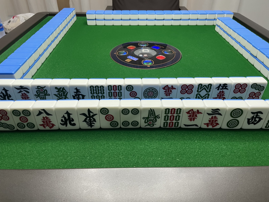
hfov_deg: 67.3
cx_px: 134
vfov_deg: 53.1
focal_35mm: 26
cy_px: 101
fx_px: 202
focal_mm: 4.2
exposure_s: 1/50
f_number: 1.6
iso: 125
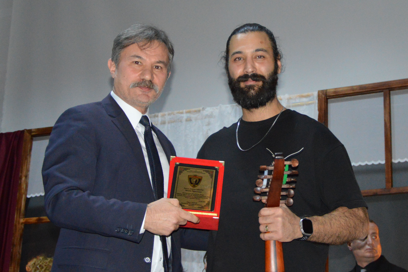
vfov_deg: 26.5
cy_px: 136
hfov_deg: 38.9
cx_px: 204
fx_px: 578
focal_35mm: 51
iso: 2500
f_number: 4.2
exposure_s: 1/60
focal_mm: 34
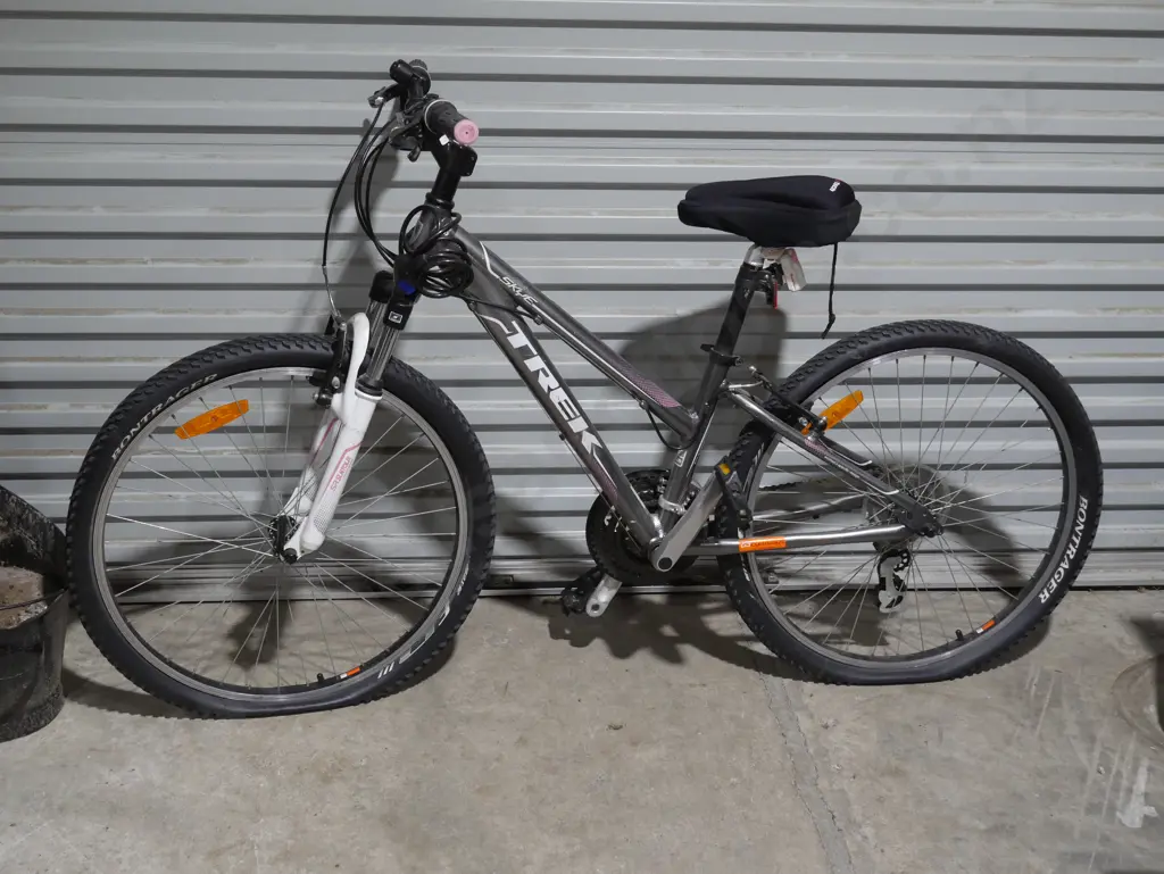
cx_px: 582
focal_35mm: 48
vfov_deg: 30.3
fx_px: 1615
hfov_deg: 39.6
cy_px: 437
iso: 640
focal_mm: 24
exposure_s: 1/60
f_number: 5.2
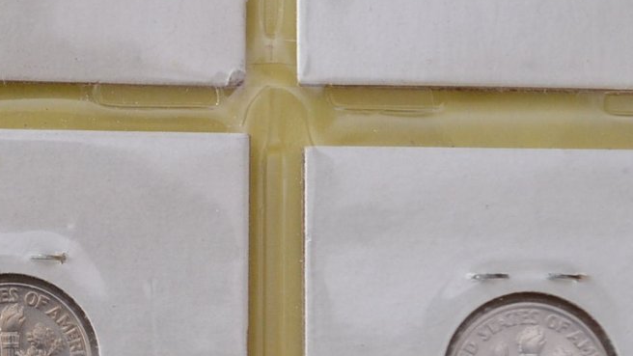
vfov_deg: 7.4
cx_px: 16
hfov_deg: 13.0
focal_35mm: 164
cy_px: 133
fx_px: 2753
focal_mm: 40
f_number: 4
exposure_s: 1/60
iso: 900
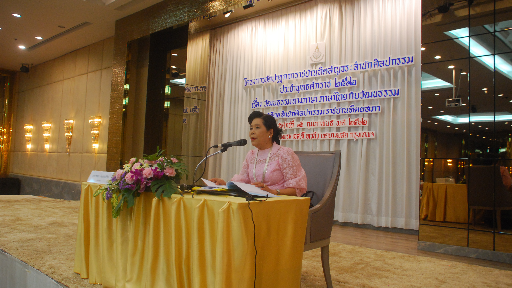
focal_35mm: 32
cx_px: 253
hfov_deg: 61.0
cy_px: 132
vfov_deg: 36.7
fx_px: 434
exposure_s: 1/25
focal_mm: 20
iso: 800
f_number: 3.5
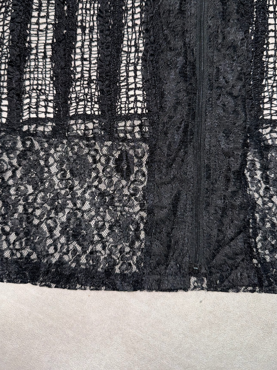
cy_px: 159
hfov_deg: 49.7
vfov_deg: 63.1
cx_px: 130
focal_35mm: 28
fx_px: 299
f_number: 1.78
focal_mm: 6.76
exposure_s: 1/32
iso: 80
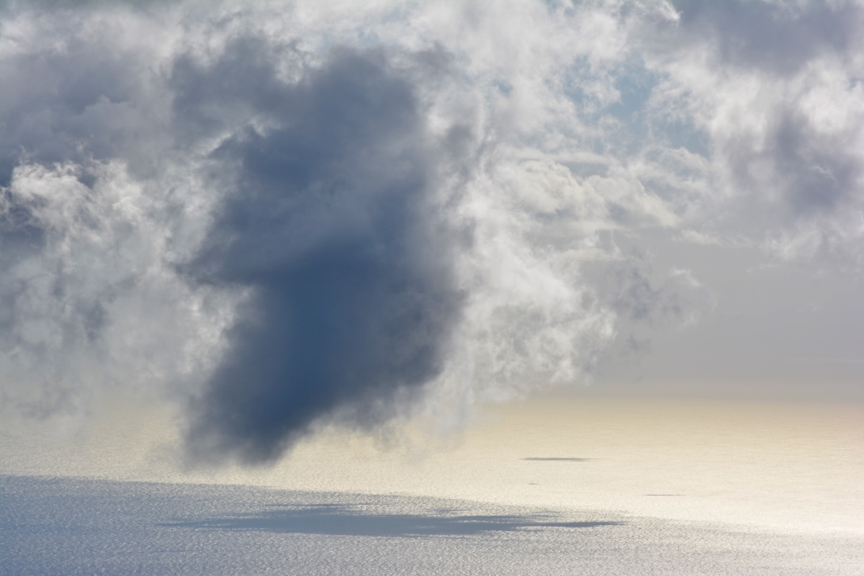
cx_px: 432
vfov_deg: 7.9
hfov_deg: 11.8
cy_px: 288
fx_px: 4176
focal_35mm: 174
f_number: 10
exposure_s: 1/400
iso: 100
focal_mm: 116
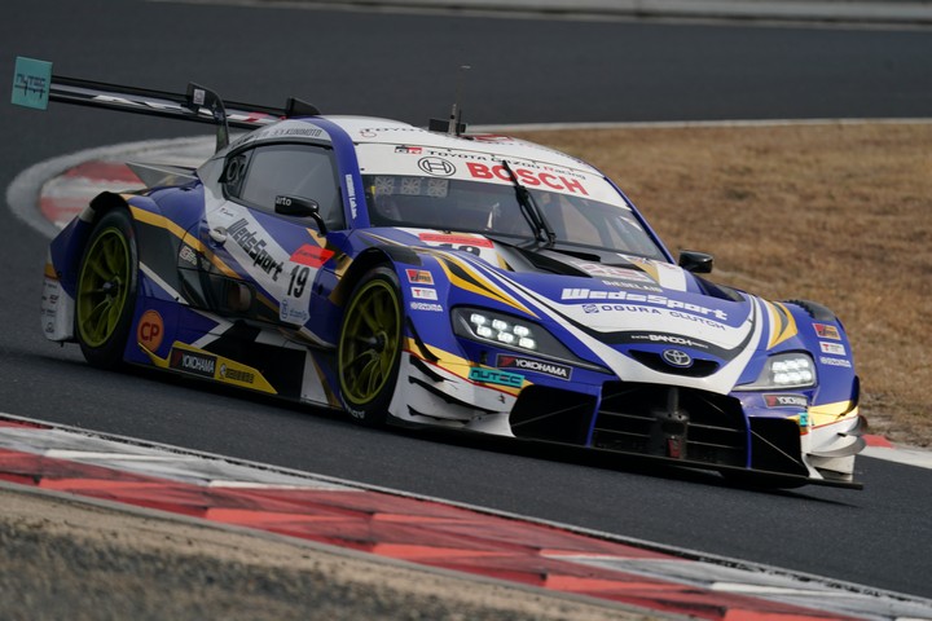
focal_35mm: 481
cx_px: 466
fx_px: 12452
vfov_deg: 2.9
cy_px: 310
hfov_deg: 4.3
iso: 200
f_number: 6.3
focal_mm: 481
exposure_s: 1/800
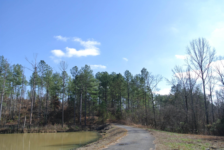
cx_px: 112
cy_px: 75
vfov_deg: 43.7
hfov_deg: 61.9
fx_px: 187
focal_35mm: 30
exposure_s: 1/400
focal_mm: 11.4
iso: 100
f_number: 5
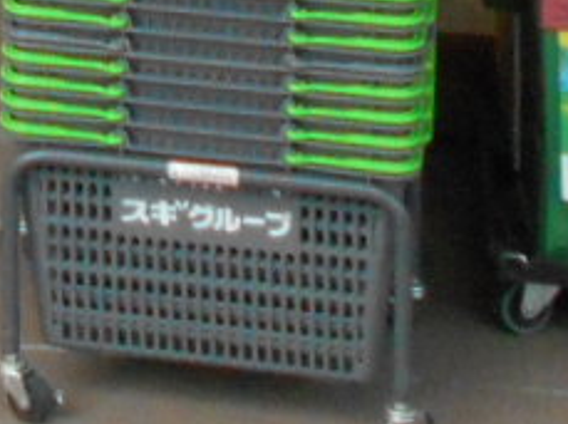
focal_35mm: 182
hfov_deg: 10.4
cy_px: -1039
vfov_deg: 6.9
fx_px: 2982
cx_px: -340
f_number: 3.2
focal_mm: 4.6
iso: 400
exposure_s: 1/400
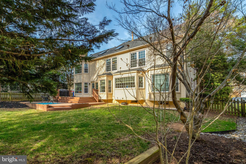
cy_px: 82
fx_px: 109
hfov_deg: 96.7
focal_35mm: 16
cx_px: 123
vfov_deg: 73.7
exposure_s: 1/640
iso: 1250
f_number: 8
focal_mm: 16
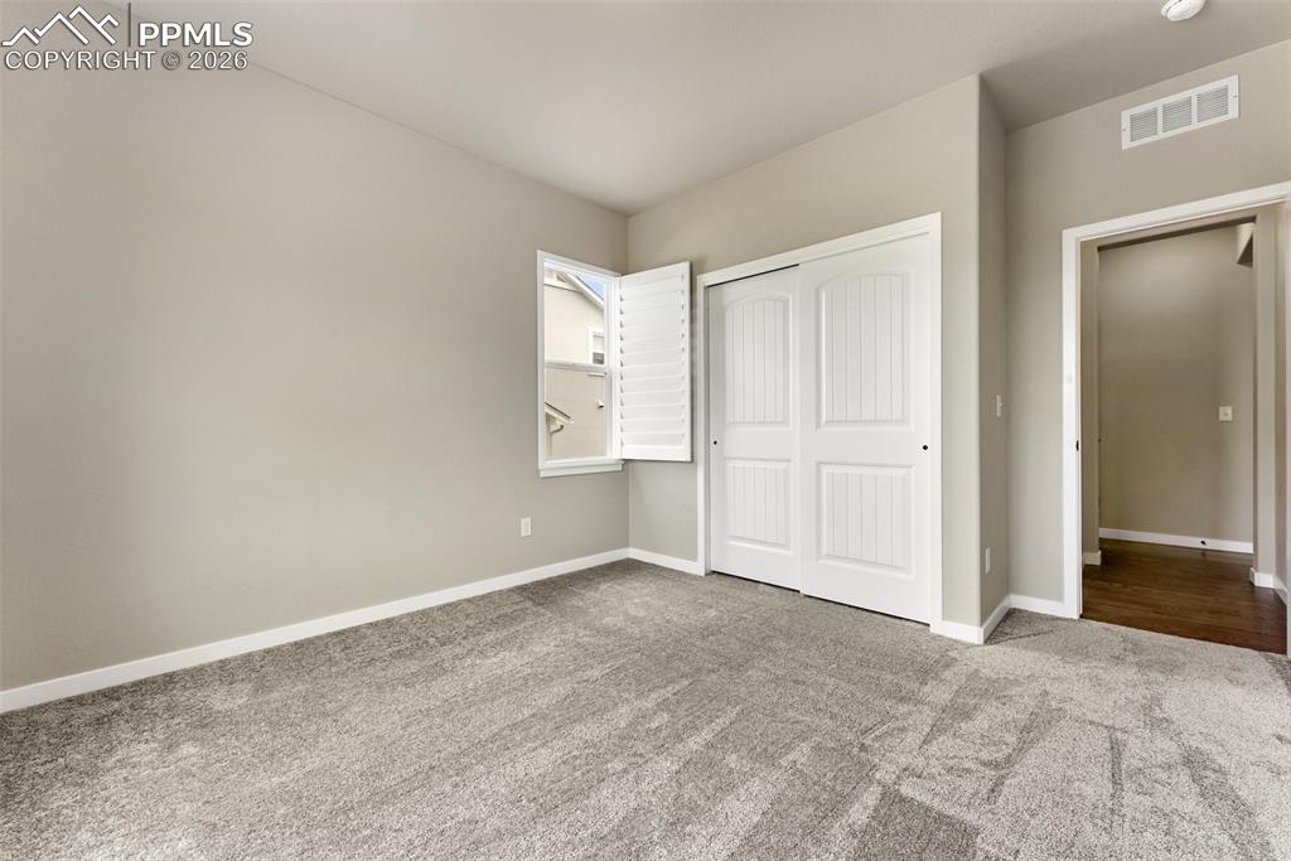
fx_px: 502
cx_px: 646
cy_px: 430
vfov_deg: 81.2
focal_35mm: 14
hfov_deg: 104.2
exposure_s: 1/15
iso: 100
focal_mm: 14
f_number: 9
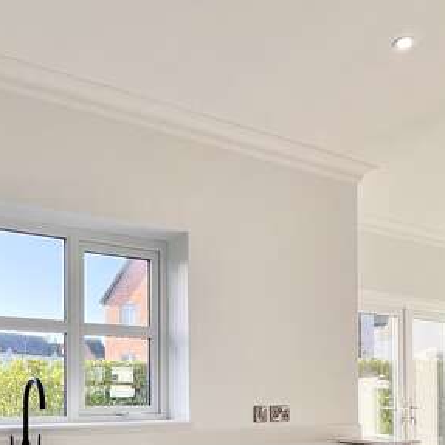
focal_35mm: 36
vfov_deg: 42.8
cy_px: 387
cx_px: 144
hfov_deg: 45.3
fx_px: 524
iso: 32
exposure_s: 1/192
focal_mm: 1.57
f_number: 1.8
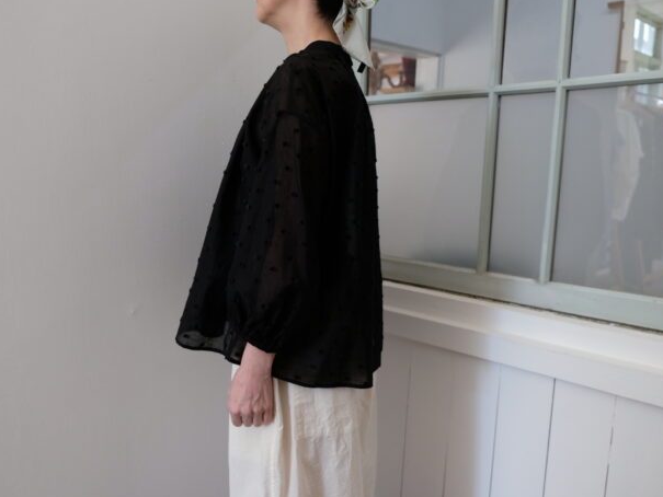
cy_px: 250
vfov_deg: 46.8
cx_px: 290
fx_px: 575
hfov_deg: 59.8
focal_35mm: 30
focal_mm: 18
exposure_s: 1/125
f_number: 3.6
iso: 1000
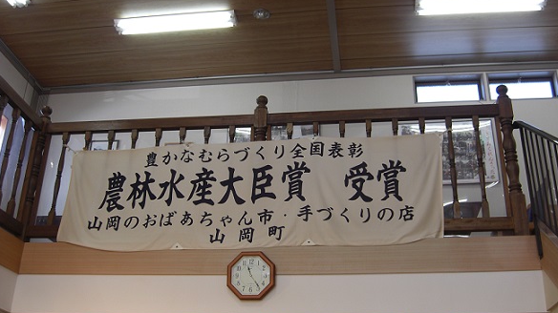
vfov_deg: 28.3
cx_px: 282
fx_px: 621
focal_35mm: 42
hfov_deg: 48.4
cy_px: 169
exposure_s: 1/80
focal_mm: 7.9
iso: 100
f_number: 2.8
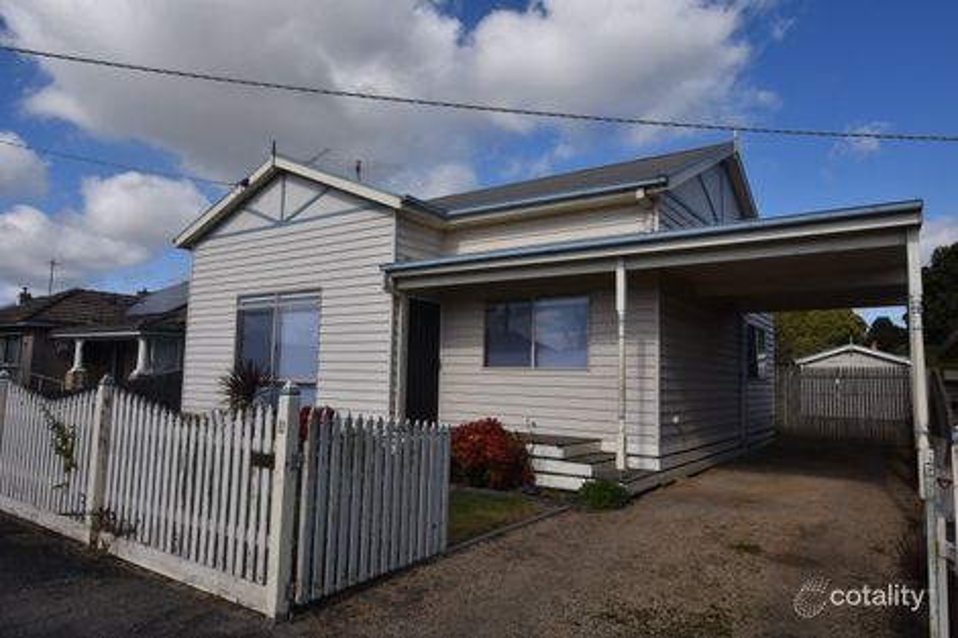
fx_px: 599
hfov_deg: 77.3
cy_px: 319
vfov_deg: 56.1
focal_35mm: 22
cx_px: 479
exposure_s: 1/500
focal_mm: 15
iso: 200
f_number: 8
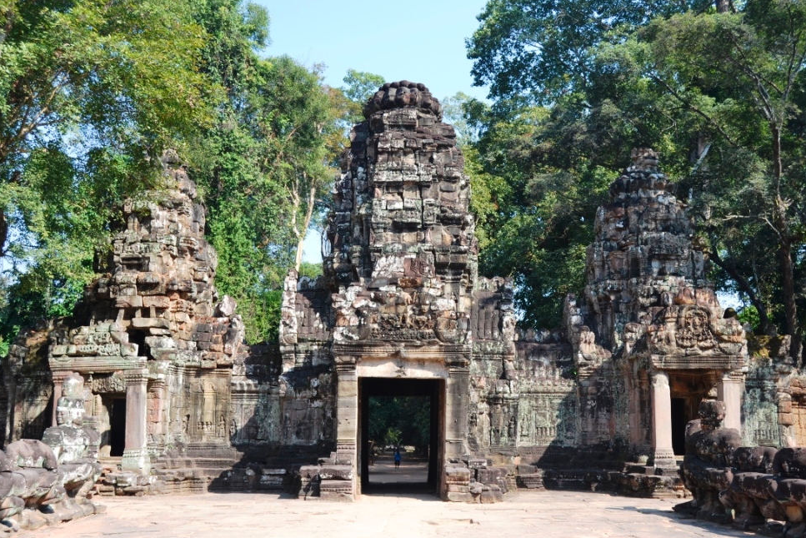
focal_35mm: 37
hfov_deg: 52.4
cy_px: 283
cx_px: 417
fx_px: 818
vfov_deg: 36.4
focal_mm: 23
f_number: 6.3
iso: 100
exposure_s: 1/160
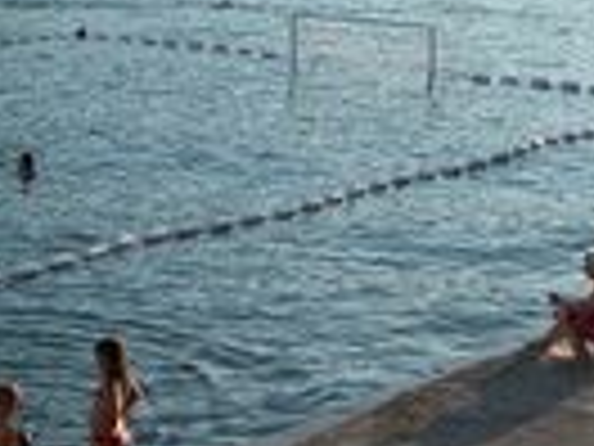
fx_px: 2128
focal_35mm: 124
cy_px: 27
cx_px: -54
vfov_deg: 11.9
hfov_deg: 15.5
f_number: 5.8
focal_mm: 10.7
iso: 100
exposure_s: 1/336
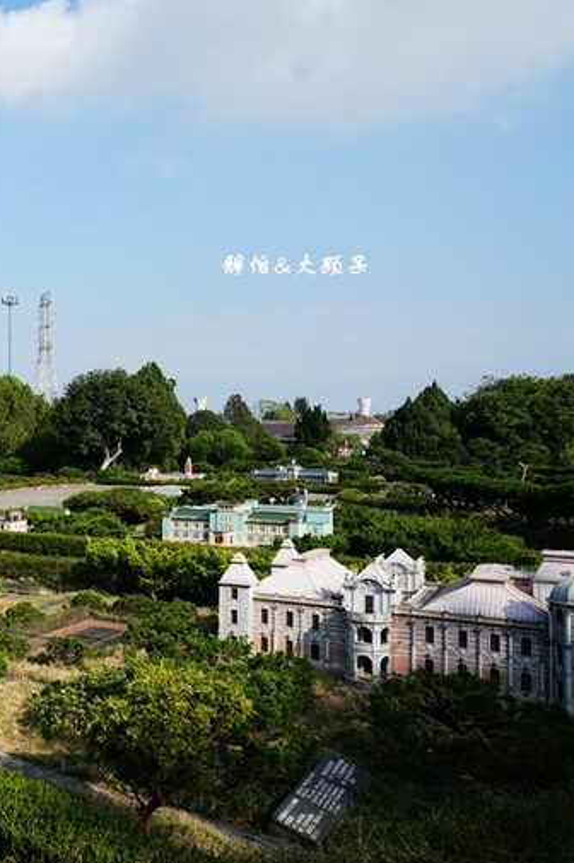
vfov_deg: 58.7
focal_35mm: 32
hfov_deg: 34.6
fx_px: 766
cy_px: 456
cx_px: -79
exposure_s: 1/1250
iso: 500
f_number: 8
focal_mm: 19
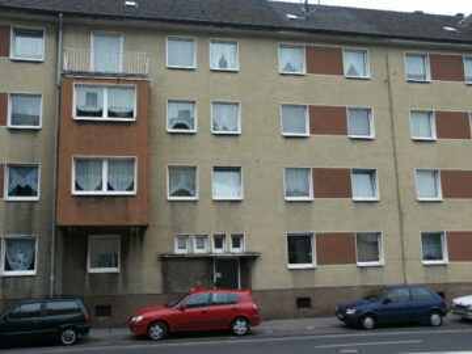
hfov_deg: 50.1
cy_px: 177
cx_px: 236
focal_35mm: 37
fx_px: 505
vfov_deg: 38.7
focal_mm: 9.57
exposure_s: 1/45
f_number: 2.8
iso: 100
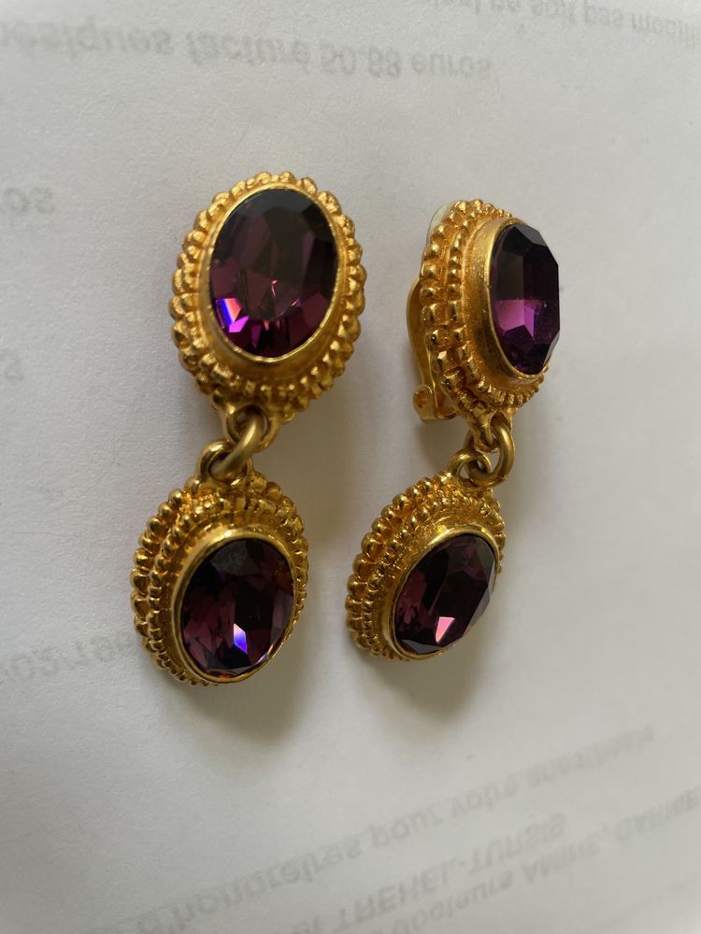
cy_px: 467
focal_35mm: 26
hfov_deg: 53.1
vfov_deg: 67.3
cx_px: 350
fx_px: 702
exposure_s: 1/121
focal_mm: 4.2
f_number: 1.6
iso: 50
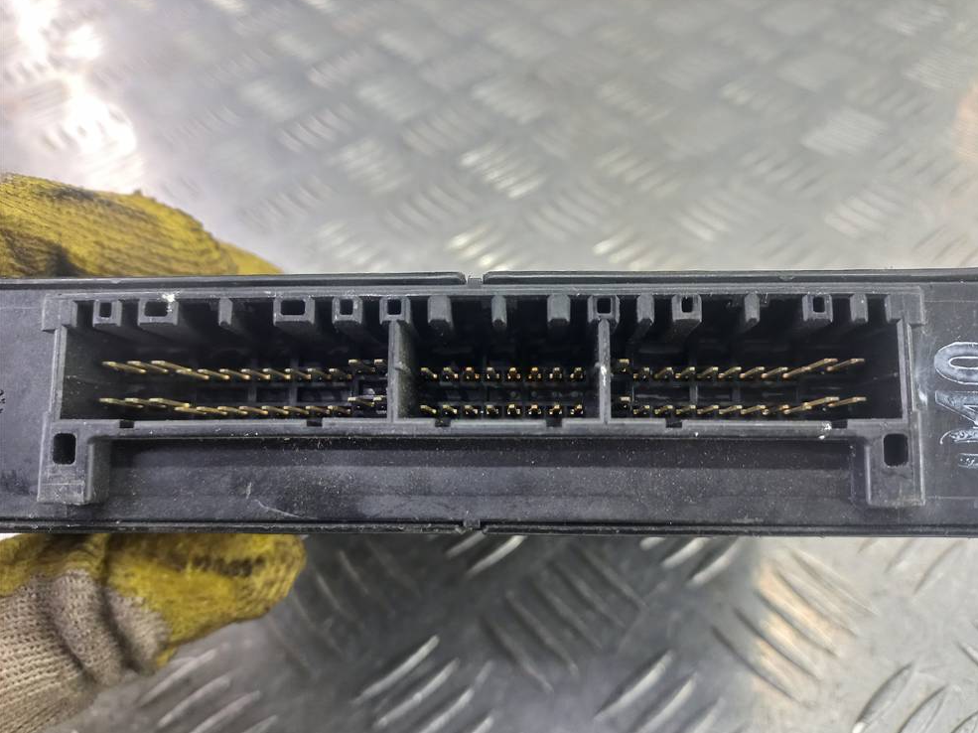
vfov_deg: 53.0
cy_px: 374
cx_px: 506
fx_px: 734
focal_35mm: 26
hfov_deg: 67.3
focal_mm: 4.6
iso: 200
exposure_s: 1/50
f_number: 1.8
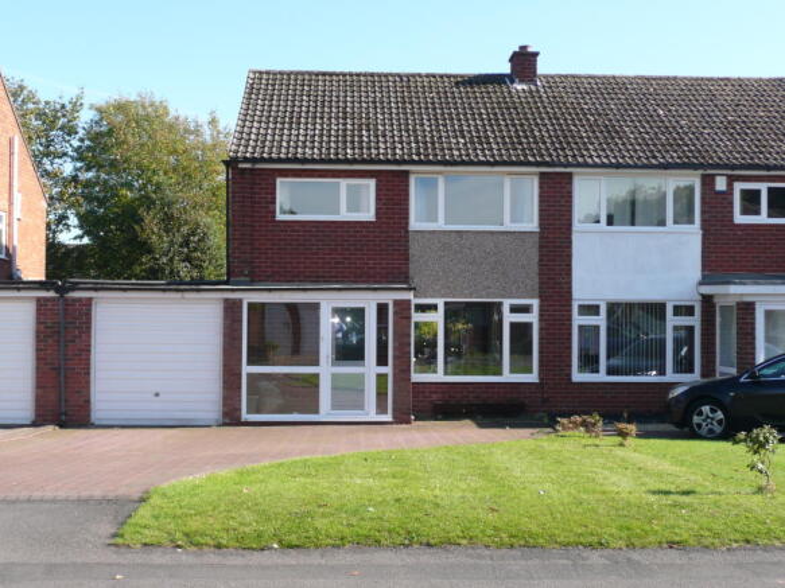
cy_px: 294
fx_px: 1134
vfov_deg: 29.1
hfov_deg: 38.2
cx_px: 392
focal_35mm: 50
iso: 100
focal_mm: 8.2
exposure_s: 1/250
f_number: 4.2
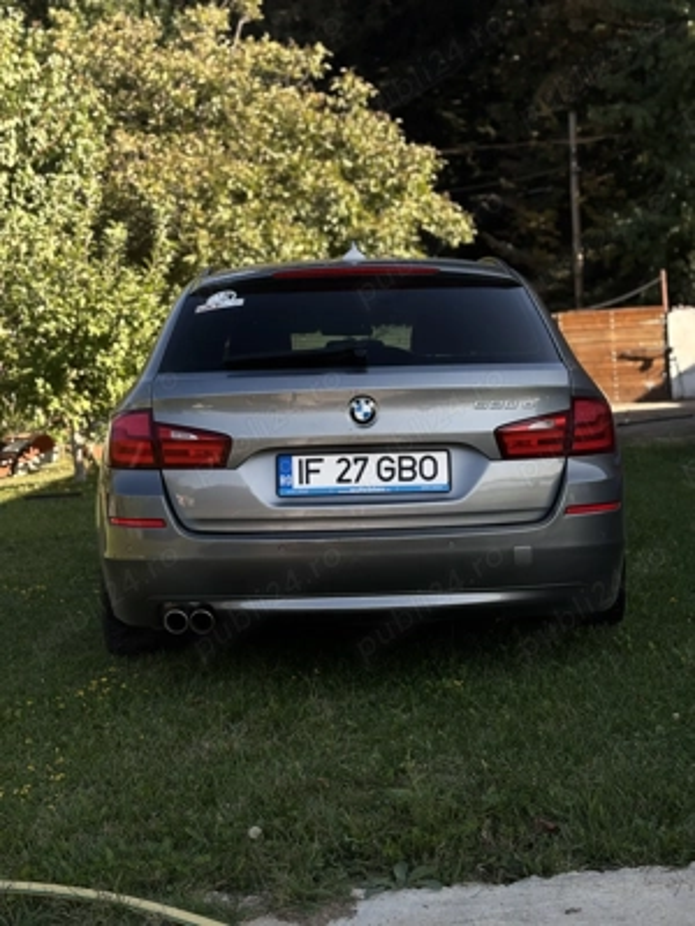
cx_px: 348
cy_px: 463
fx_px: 1392
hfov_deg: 28.0
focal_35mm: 52
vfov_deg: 36.8
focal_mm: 5.96
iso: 32
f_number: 1.6
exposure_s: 1/1139
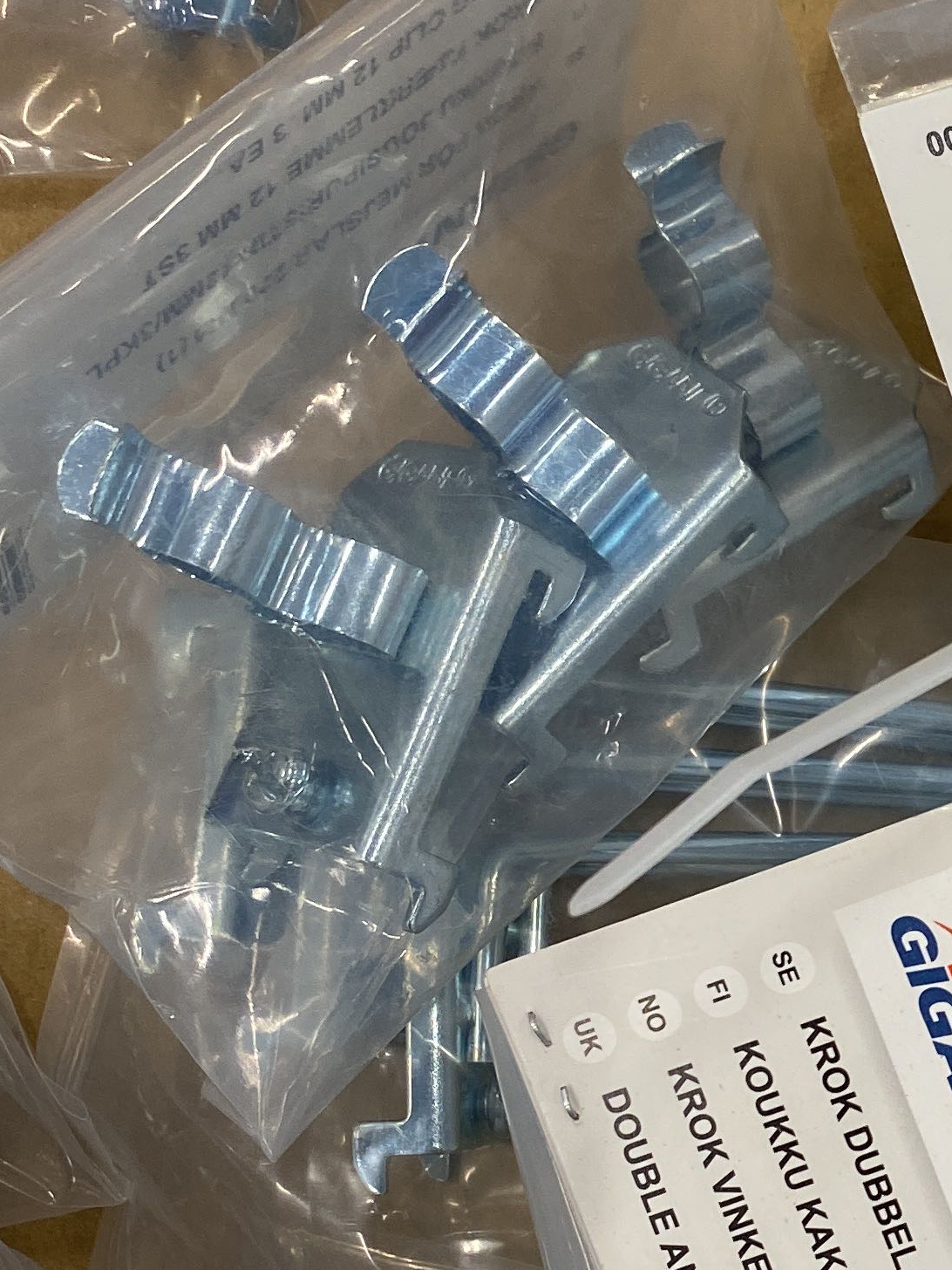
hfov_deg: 19.0
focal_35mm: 72
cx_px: 1220
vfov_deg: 26.9
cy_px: 863
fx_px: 2640
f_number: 1.8
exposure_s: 1/122
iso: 80
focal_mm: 4.25
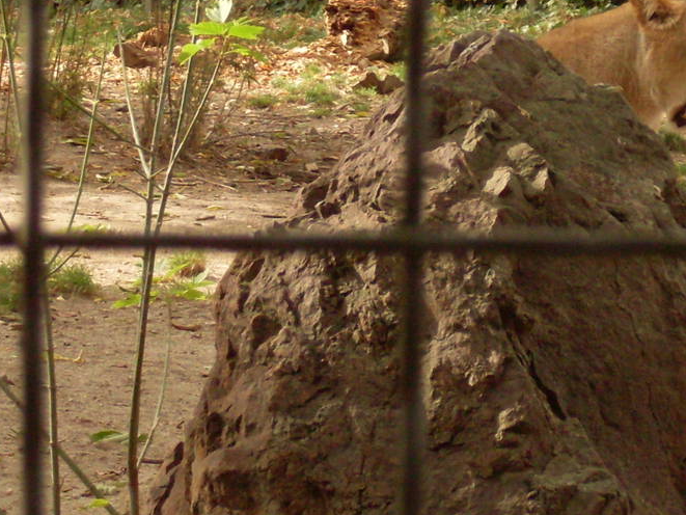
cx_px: 737
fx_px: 5471
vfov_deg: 5.4
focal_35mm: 276
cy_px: 67
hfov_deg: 7.1
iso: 200
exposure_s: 1/90
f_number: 5.2
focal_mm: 18.9
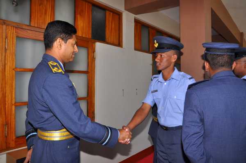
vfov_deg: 47.8
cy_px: 82
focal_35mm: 27
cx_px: 123
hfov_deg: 67.5
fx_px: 184
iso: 200
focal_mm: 18
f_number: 10
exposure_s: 1/160
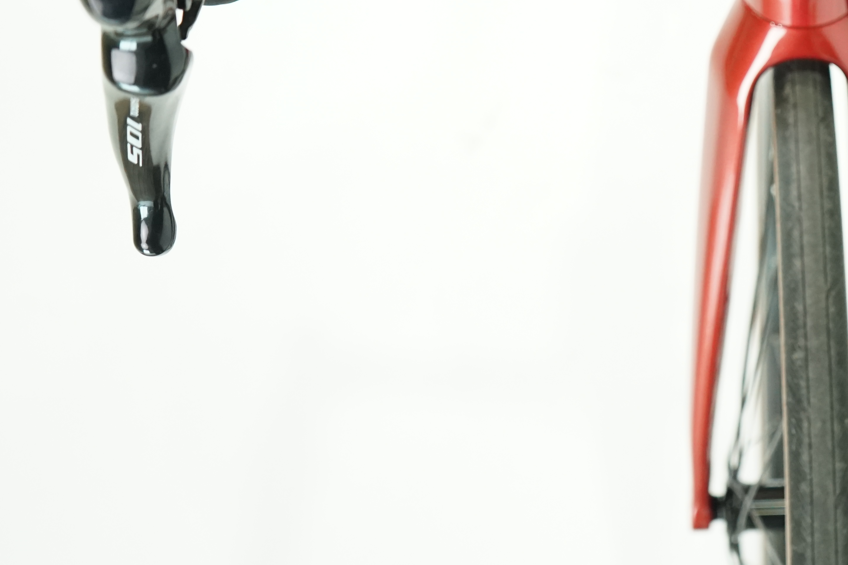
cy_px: 101
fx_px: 1767
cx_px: 836
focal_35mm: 75
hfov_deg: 25.7
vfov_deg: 18.0
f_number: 4.5
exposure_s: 1/200
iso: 2000
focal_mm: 36
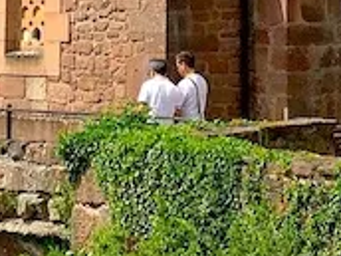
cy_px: -347
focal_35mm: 202
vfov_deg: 7.0
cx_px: 355
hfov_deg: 9.7
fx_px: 1990
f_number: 2.2
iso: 25
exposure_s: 1/1972
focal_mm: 4.15
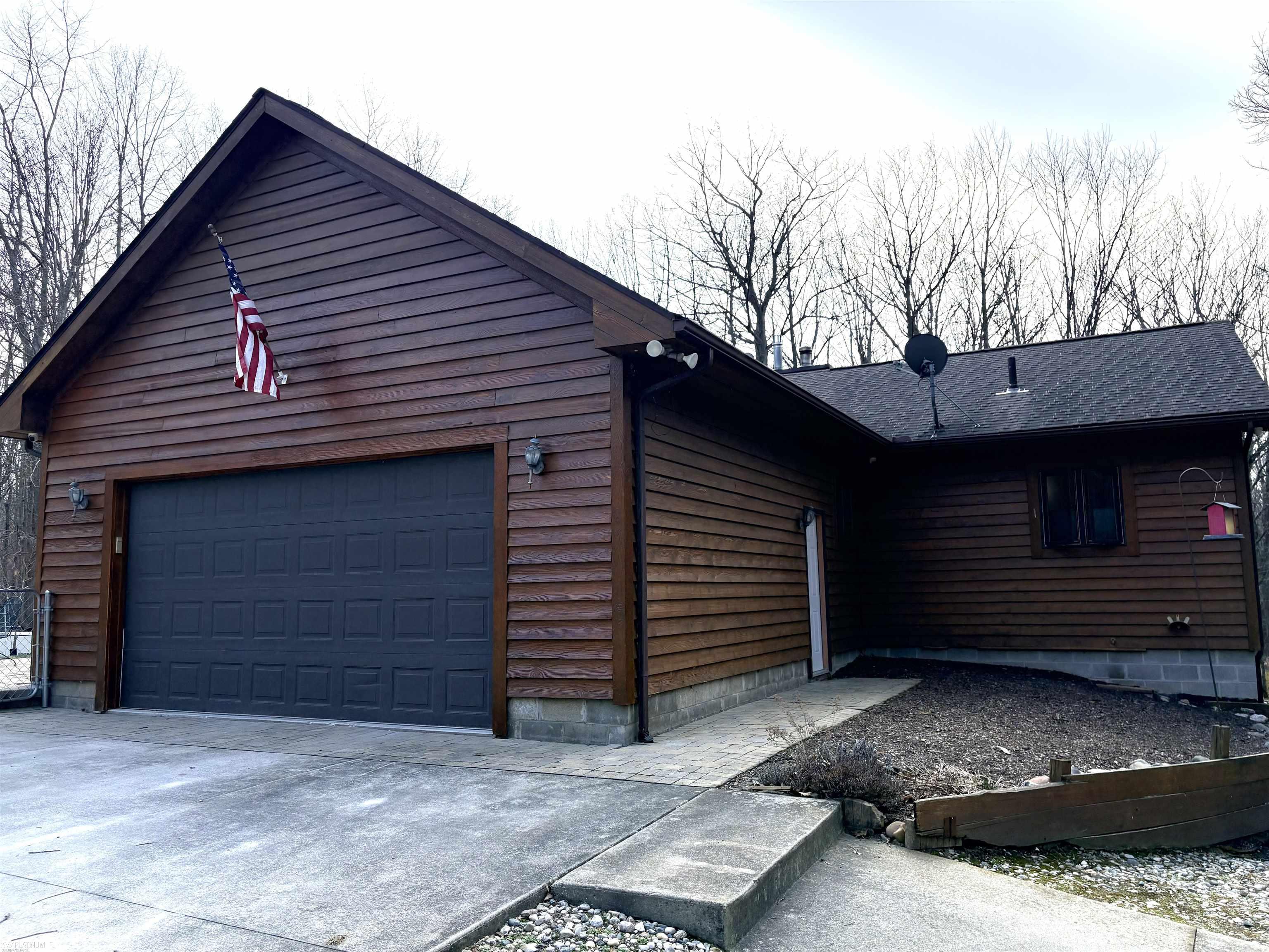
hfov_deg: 67.3
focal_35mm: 26
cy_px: 476
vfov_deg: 53.1
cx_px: 634
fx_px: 953
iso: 64
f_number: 1.6
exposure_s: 1/3448
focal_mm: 5.96
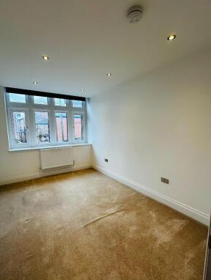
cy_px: 145
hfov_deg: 78.0
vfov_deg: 94.4
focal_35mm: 16
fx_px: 130
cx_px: 96
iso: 64
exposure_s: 1/100
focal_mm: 2.22
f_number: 2.2
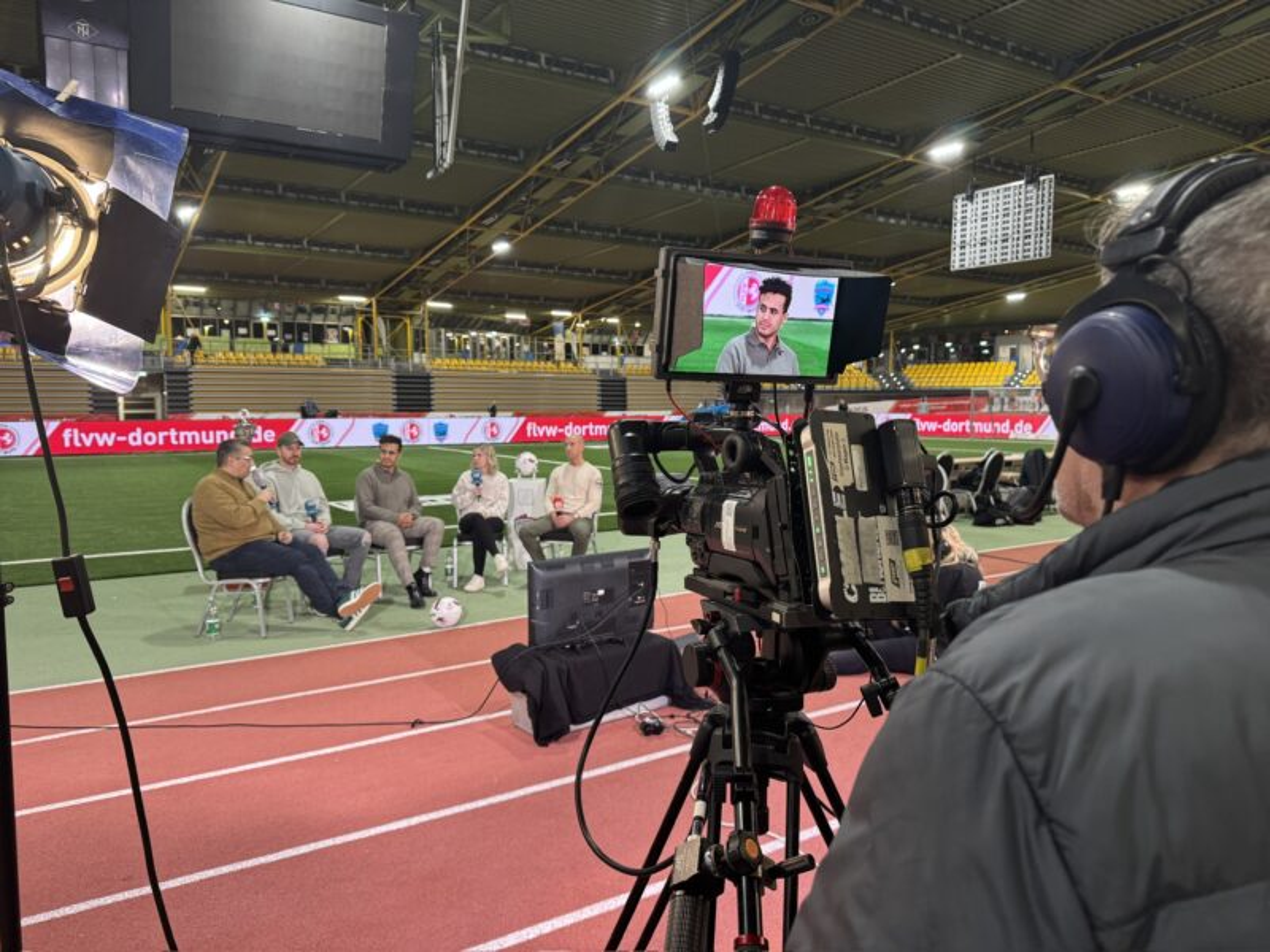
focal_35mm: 24
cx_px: 635
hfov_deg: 71.6
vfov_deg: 56.8
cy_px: 476
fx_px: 881
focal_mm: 6.76
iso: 200
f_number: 1.78
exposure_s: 1/50
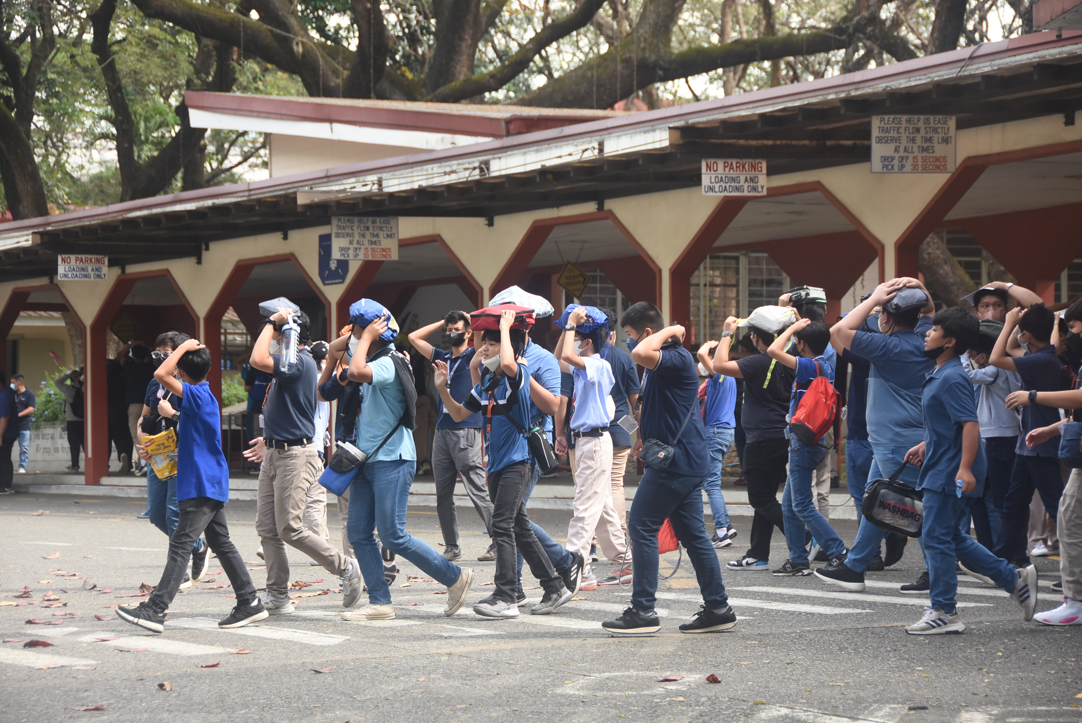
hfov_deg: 15.2
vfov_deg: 10.2
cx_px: 541
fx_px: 4061
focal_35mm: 135
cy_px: 362
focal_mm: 90
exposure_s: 1/500
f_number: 5.3
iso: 500
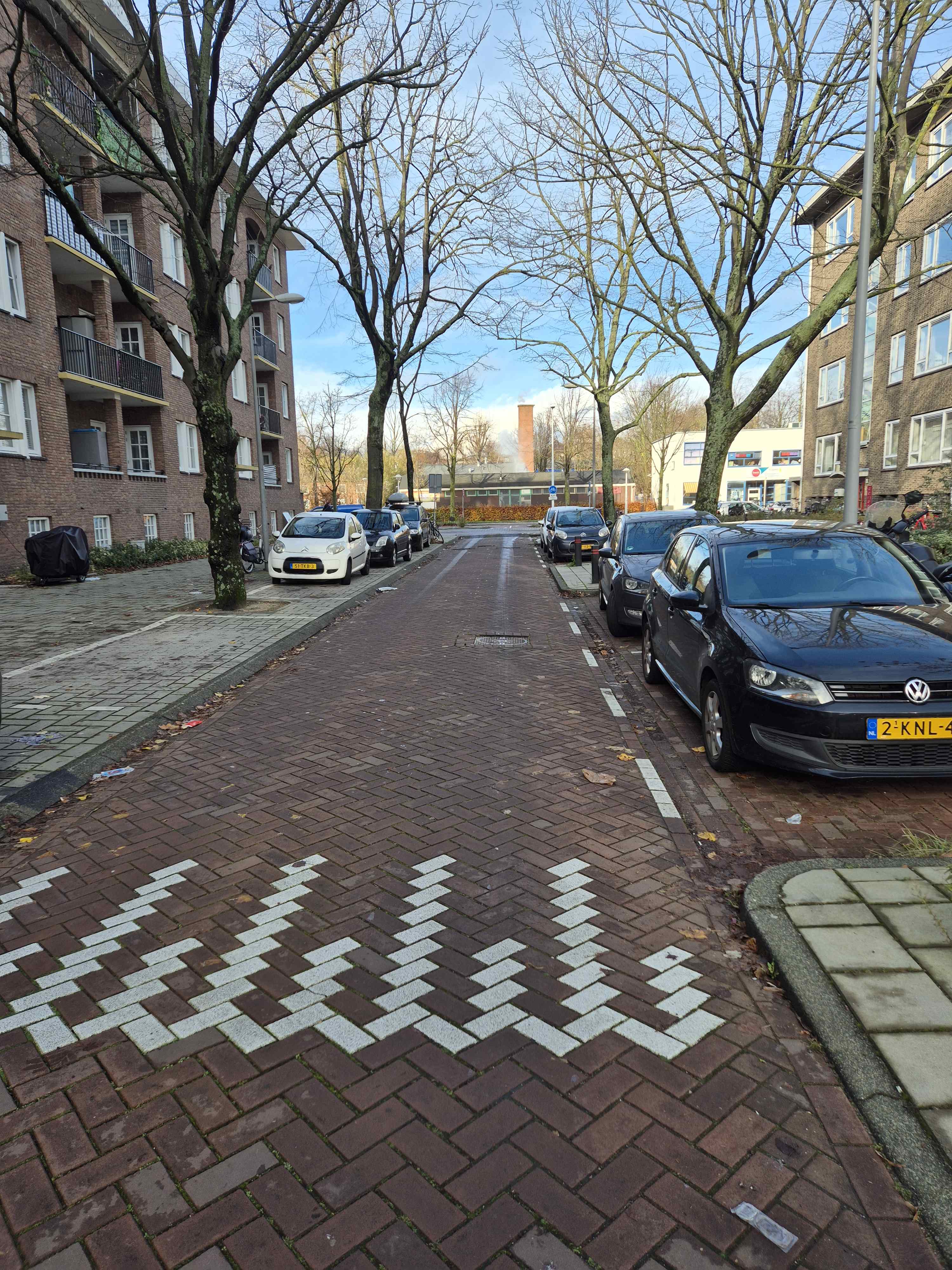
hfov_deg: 58.9
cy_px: 635
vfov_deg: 73.9
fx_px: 843
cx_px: 476
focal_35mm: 23
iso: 25
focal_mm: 5.4
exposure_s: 1/514
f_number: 1.8
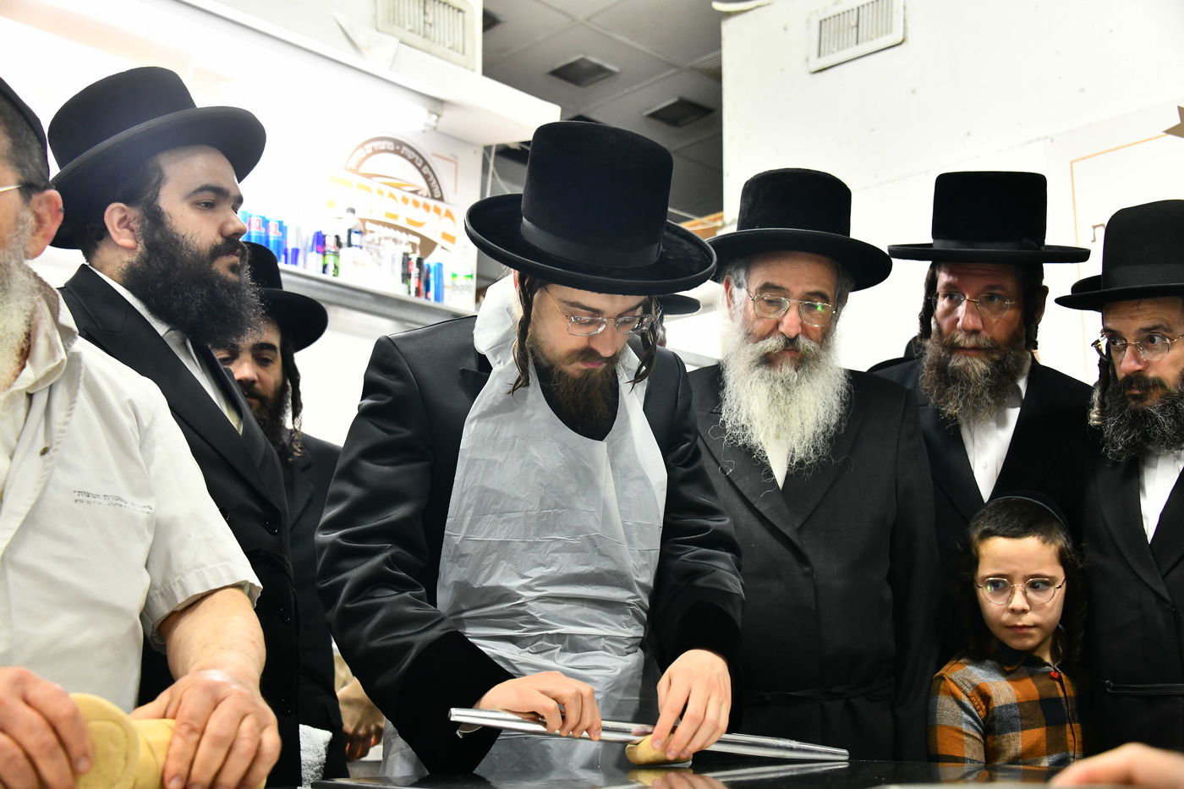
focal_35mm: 44
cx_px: 592
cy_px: 394
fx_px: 1447
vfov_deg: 30.5
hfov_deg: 44.5
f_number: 5
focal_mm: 44
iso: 1600
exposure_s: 1/125
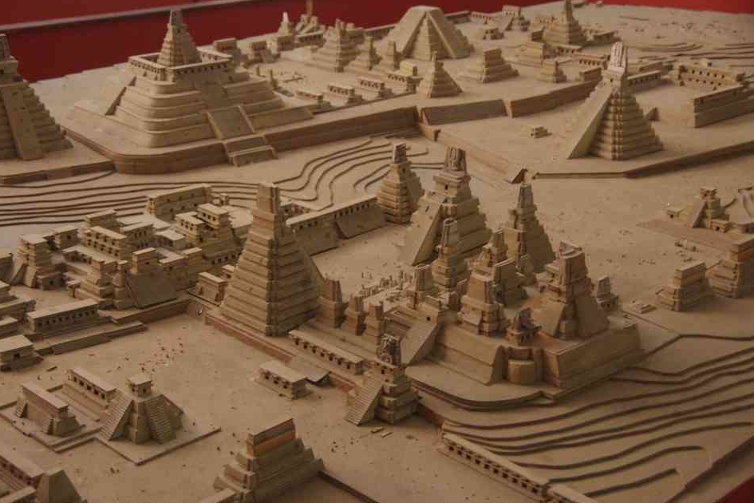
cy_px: 251
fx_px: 1163
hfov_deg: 35.9
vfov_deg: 24.4
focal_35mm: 56
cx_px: 358
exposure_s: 1/15
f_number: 4
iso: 3200
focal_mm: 35
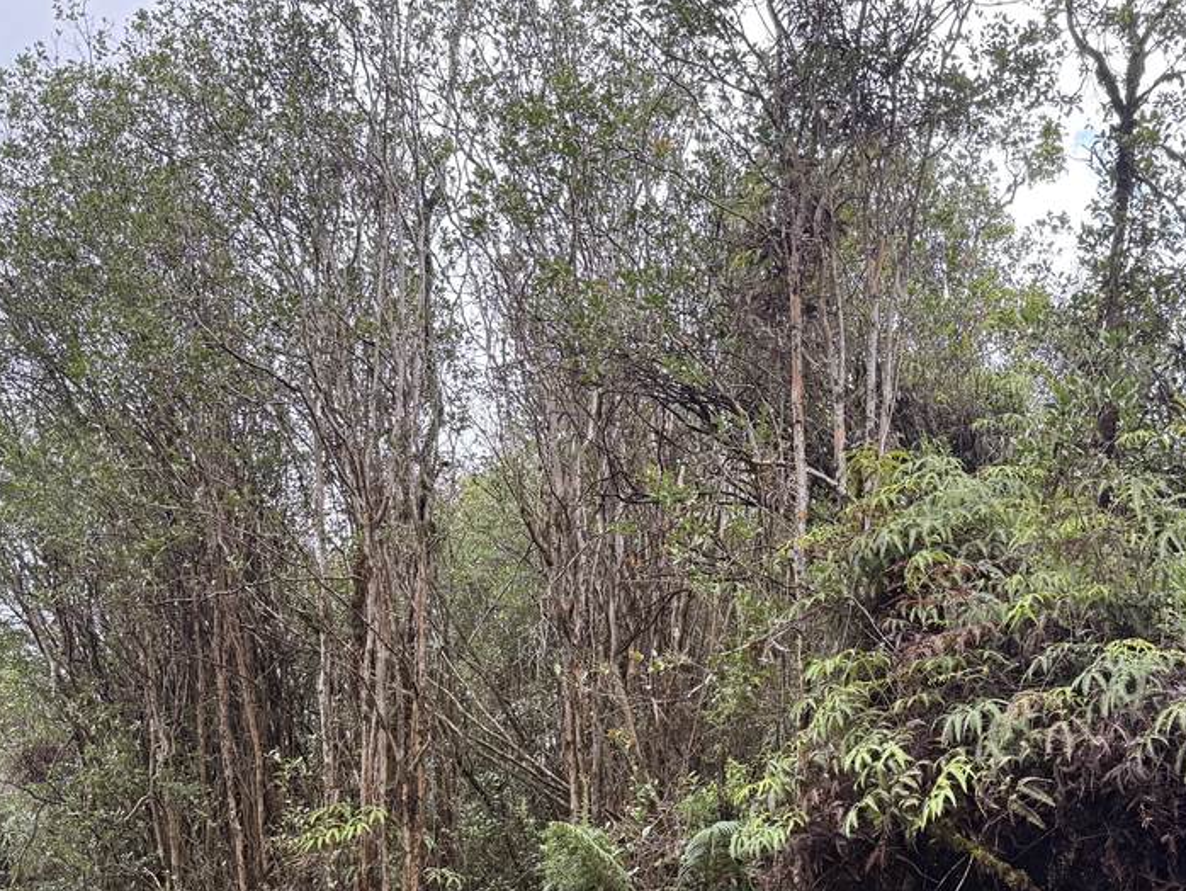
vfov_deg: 31.7
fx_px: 1508
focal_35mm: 44
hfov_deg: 42.3
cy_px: 757
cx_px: 799
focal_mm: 6.76
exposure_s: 1/348
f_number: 1.78
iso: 100
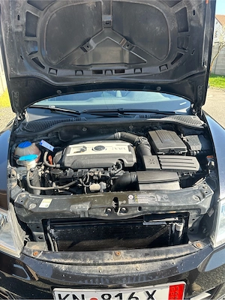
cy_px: 150
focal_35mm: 24
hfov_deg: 56.8
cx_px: 112
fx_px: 208
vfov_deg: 71.6
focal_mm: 6.86
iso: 80
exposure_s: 1/521
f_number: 1.78
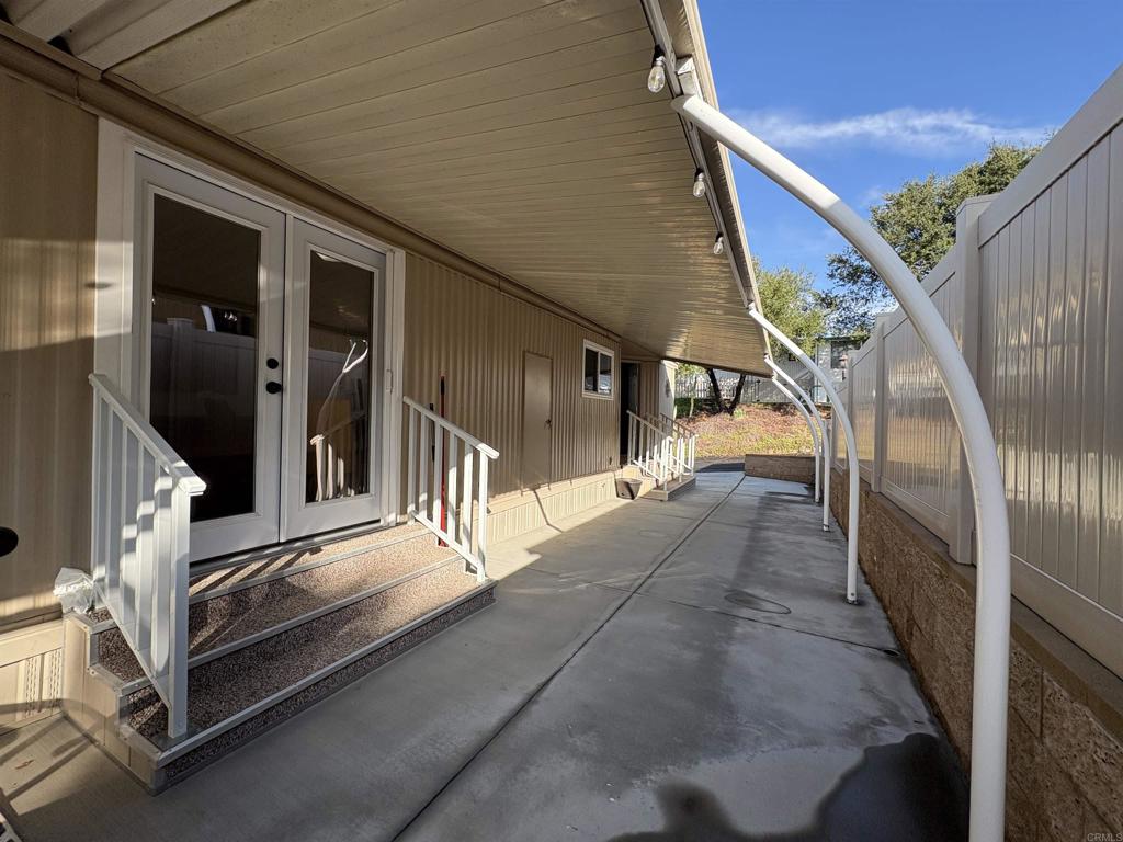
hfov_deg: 102.1
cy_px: 421
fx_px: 454
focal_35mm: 14
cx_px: 562
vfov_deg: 85.7
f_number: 2.2
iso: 64
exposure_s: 1/707
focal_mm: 2.22
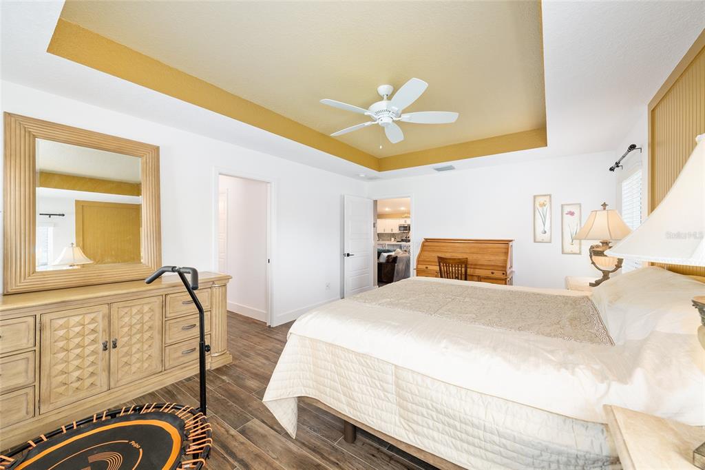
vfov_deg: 81.2
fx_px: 274
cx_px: 352
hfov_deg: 104.3
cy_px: 235
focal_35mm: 14
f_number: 8
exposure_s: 1/25
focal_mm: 14
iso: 500
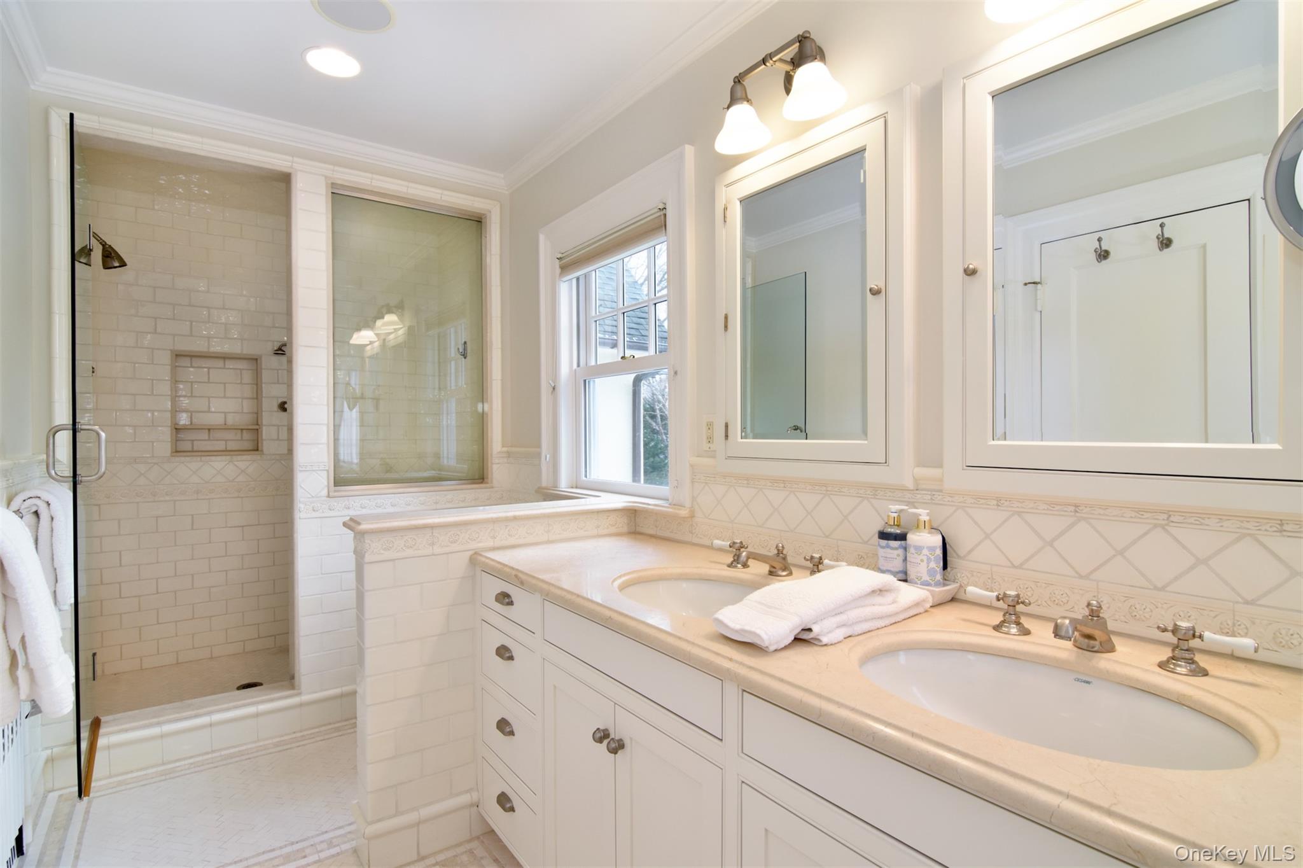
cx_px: 652
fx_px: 597
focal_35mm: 16
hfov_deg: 95.0
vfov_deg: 72.0
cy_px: 434
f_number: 11
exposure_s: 1/50
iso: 640
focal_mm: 11
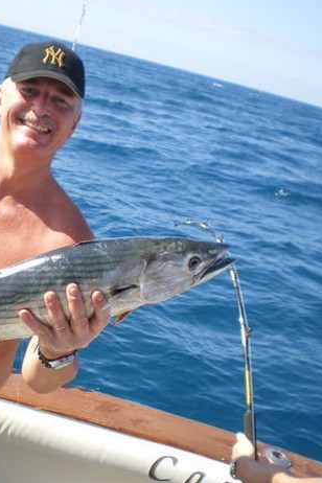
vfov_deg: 38.9
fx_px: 684
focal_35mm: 51
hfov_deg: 26.2
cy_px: 238
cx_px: 85
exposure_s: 1/200
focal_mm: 6.3
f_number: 4.6
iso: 50
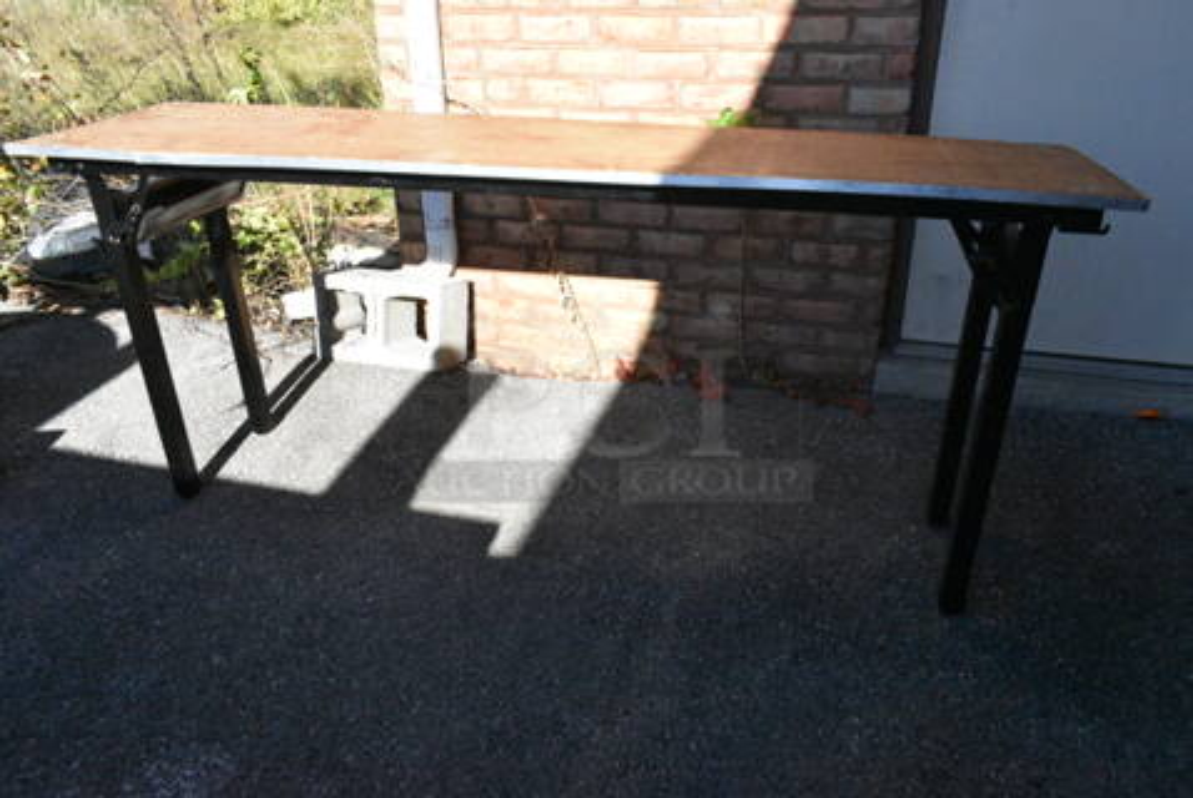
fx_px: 896
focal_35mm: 27
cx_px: 596
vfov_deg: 48.1
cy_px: 399
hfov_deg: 67.3
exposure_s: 1/1250
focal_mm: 18
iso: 6400
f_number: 18
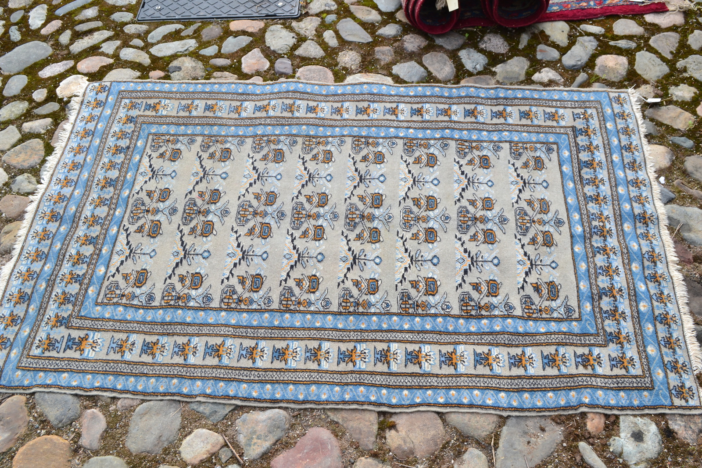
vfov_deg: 36.9
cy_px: 234
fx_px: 702
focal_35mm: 36
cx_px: 351
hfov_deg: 53.1
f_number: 9
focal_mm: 24
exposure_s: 1/100
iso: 400
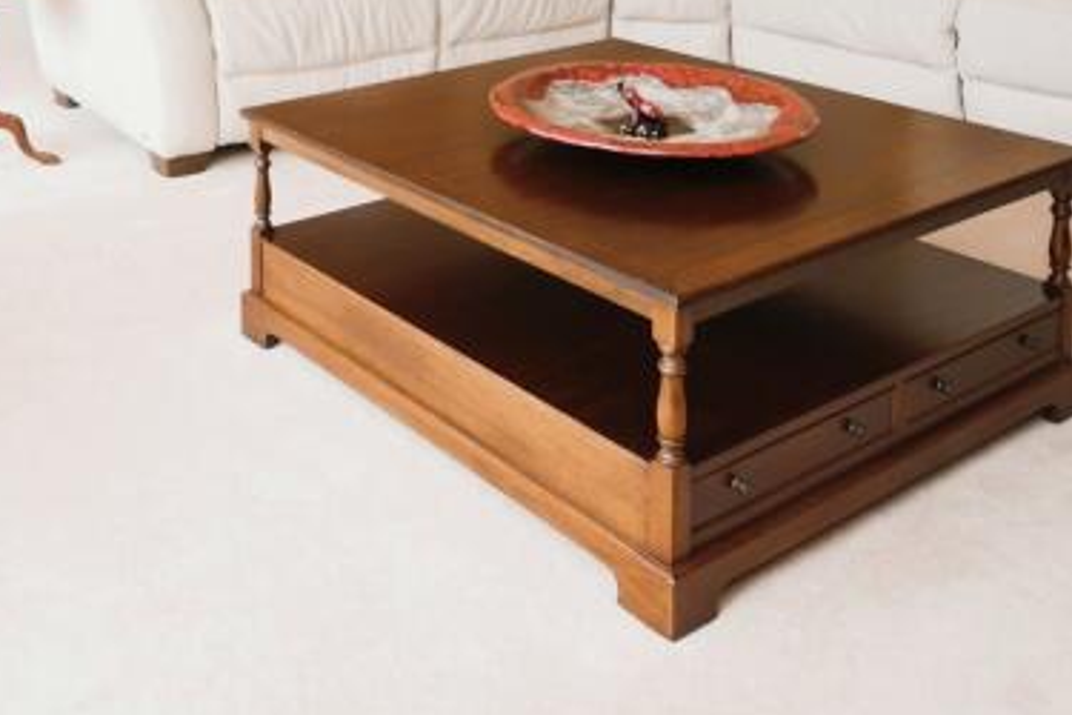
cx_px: 252
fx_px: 1221
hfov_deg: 45.5
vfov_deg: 27.6
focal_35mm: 41
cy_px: -199
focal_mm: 10
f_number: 8
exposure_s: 1/80
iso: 400
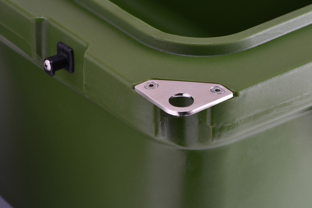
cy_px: 104
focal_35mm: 105
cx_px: 156
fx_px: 910
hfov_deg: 19.4
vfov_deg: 13.1
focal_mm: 105
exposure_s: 1/25
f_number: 14
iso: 100
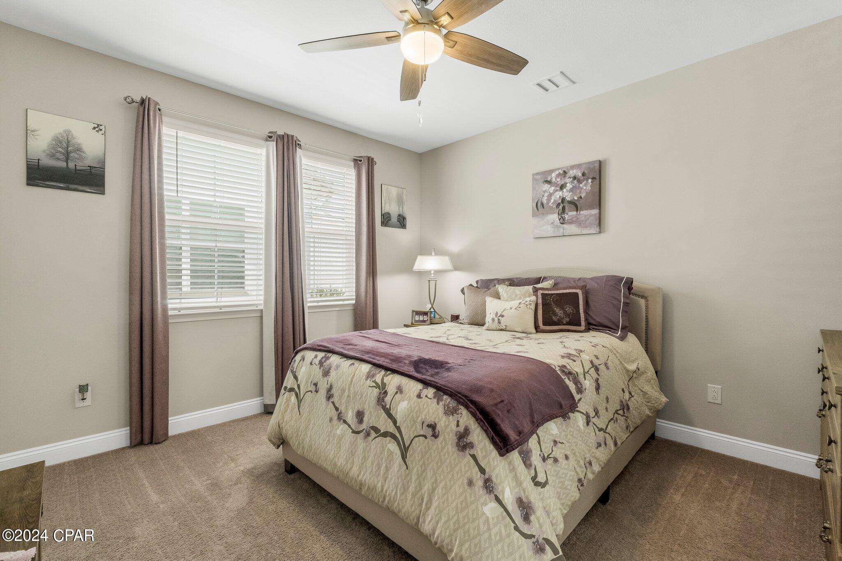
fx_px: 368
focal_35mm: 16
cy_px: 280
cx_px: 421
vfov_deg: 74.6
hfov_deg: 97.6
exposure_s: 1/25
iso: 400
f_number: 9
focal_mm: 10.5
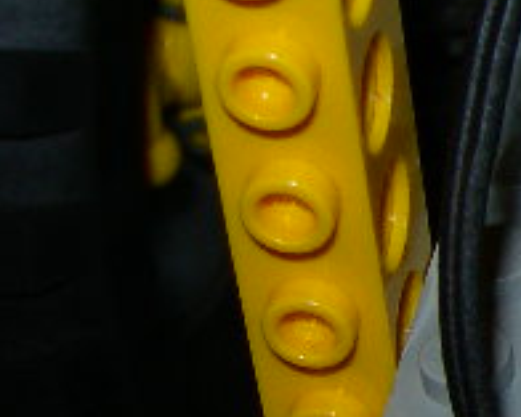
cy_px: 255
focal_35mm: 194
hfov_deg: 9.3
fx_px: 2993
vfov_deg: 8.0
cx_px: 1079
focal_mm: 7.8
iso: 50
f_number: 4.8
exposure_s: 1/60.1
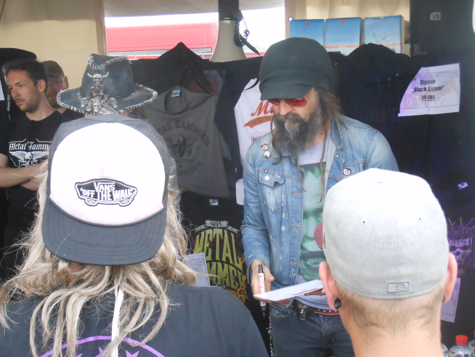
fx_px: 782
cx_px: 238
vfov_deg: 25.7
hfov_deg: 33.8
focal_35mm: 57
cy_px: 178
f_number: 4.1
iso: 640
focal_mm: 10.2
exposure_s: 1/125
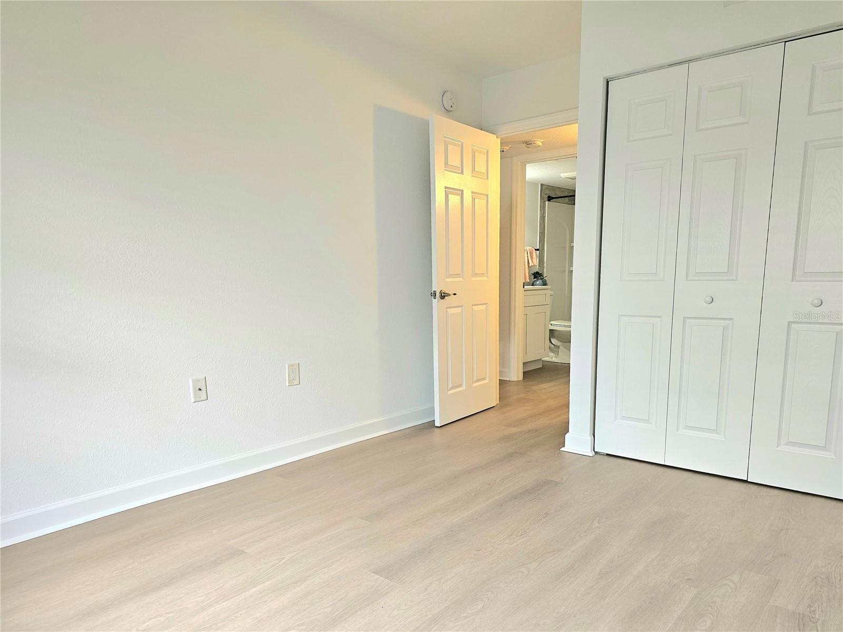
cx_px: 422
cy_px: 316
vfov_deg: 58.9
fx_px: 560
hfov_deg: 73.9
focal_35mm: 23
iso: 160
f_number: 1.7
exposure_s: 1/120
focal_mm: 6.3
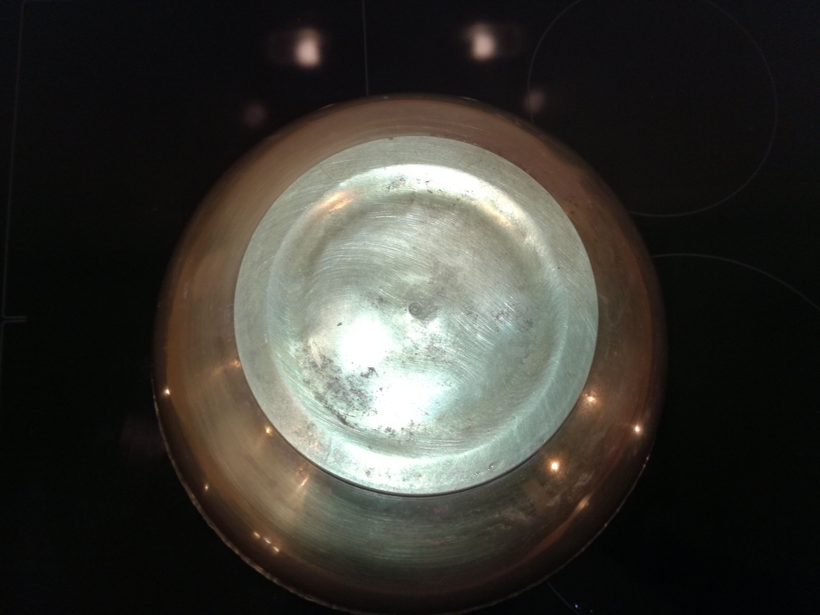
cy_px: 308
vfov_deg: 51.4
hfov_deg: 65.3
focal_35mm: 27
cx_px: 410
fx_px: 640
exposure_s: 1/33.3
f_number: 2
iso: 80
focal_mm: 3.79
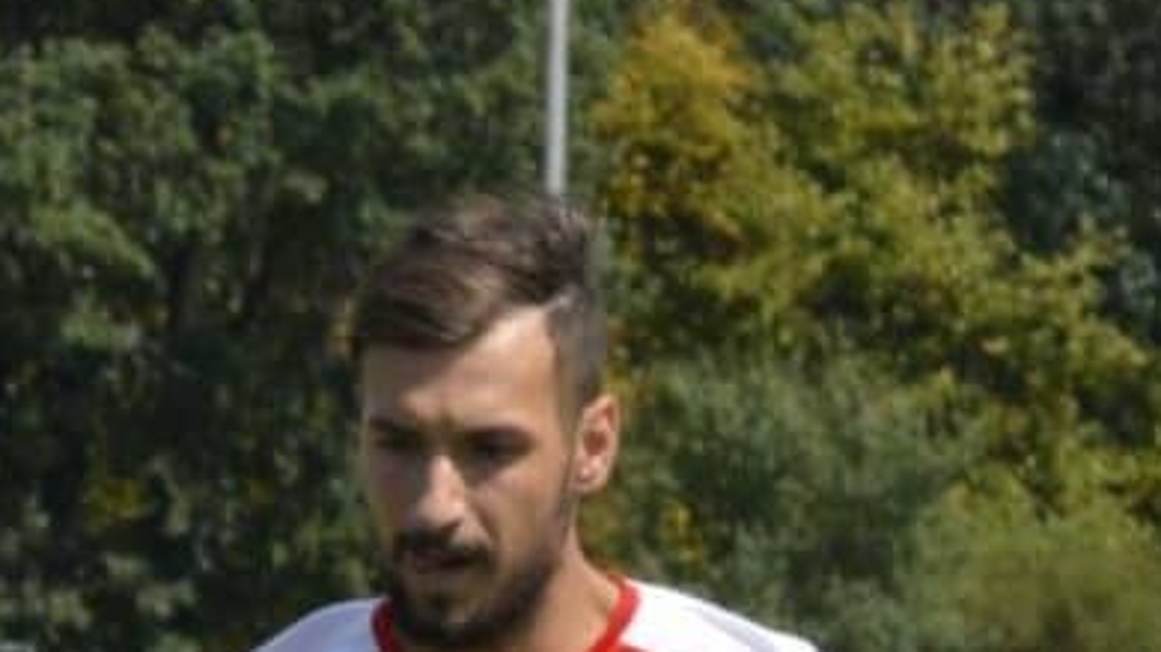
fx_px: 21564
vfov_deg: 1.7
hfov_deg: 3.1
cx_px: -1441
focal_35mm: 701
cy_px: 1640
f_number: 9
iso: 100
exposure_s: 1/320
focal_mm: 85
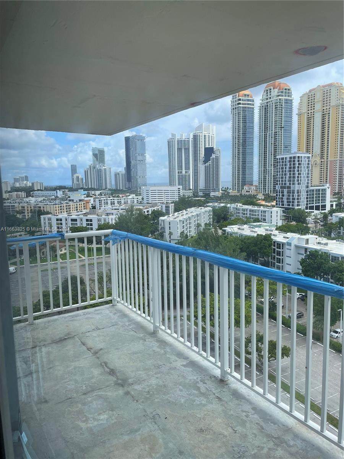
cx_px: 172
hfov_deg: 53.1
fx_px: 345
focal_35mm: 26
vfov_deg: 67.3
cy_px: 230
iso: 32
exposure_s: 1/875
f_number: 1.6
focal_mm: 4.2
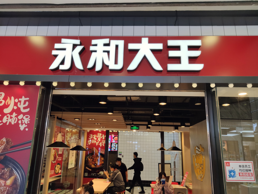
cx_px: 129
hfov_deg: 67.3
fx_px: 194
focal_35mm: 26
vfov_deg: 53.1
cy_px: 97
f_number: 1.75
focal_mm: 4.75
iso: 128
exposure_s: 1/100
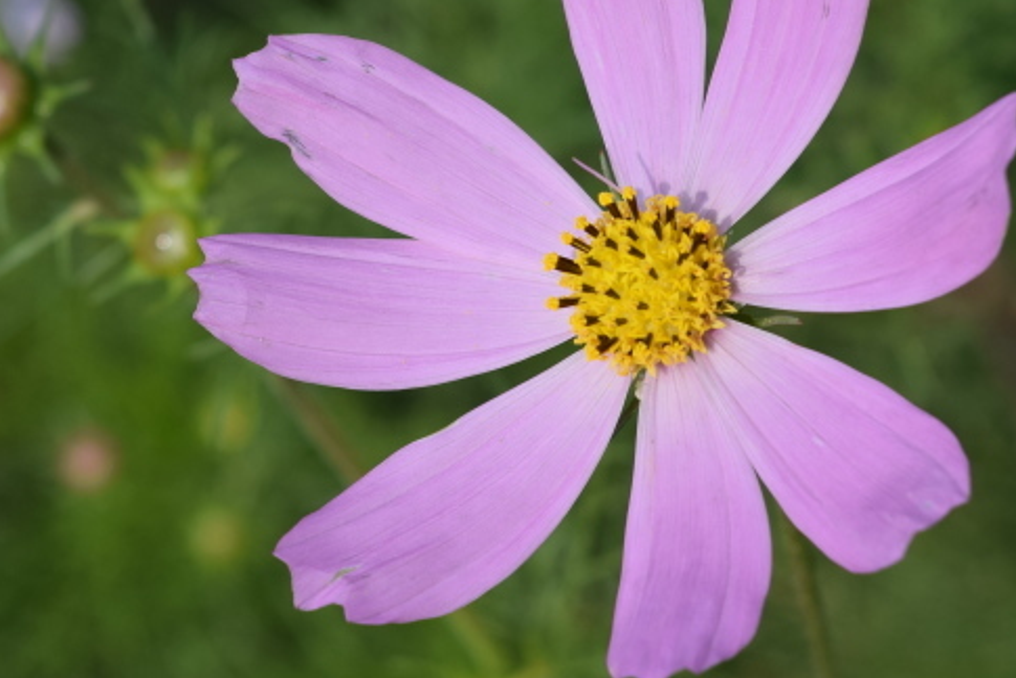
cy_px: 208
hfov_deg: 11.8
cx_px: 591
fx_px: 4915
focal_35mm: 174
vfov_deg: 7.9
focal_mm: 55
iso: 200
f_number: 8
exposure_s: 1/800
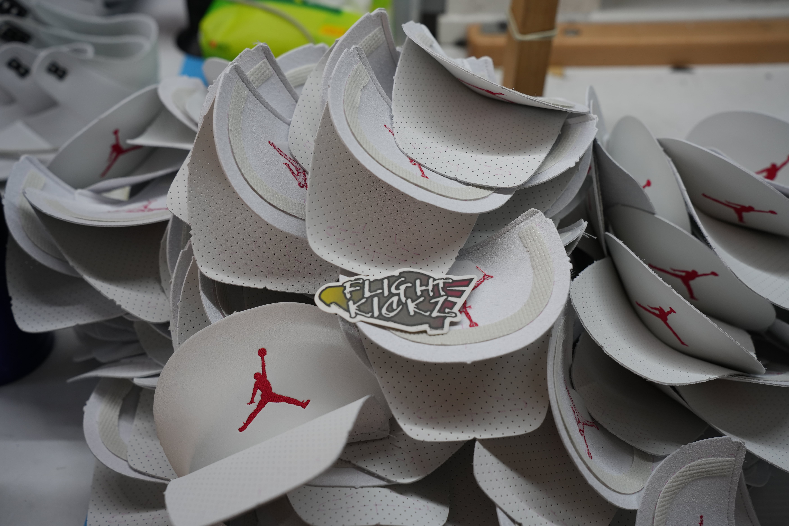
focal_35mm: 43
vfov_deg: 31.2
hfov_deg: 45.4
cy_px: 263
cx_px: 394
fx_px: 942
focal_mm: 43
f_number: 4.5
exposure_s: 1/160
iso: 640
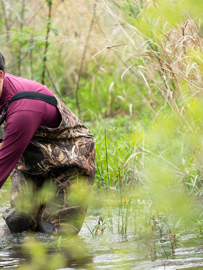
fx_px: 2589
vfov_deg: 6.0
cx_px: 97
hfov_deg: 4.5
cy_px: 168
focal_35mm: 331
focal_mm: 153
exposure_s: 1/400
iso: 800
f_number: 2.8
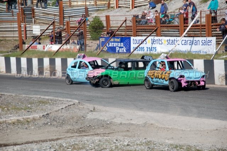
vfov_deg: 11.7
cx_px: 114
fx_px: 737
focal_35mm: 117
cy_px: 76
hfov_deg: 17.5
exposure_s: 1/1000
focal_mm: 78
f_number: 5.6
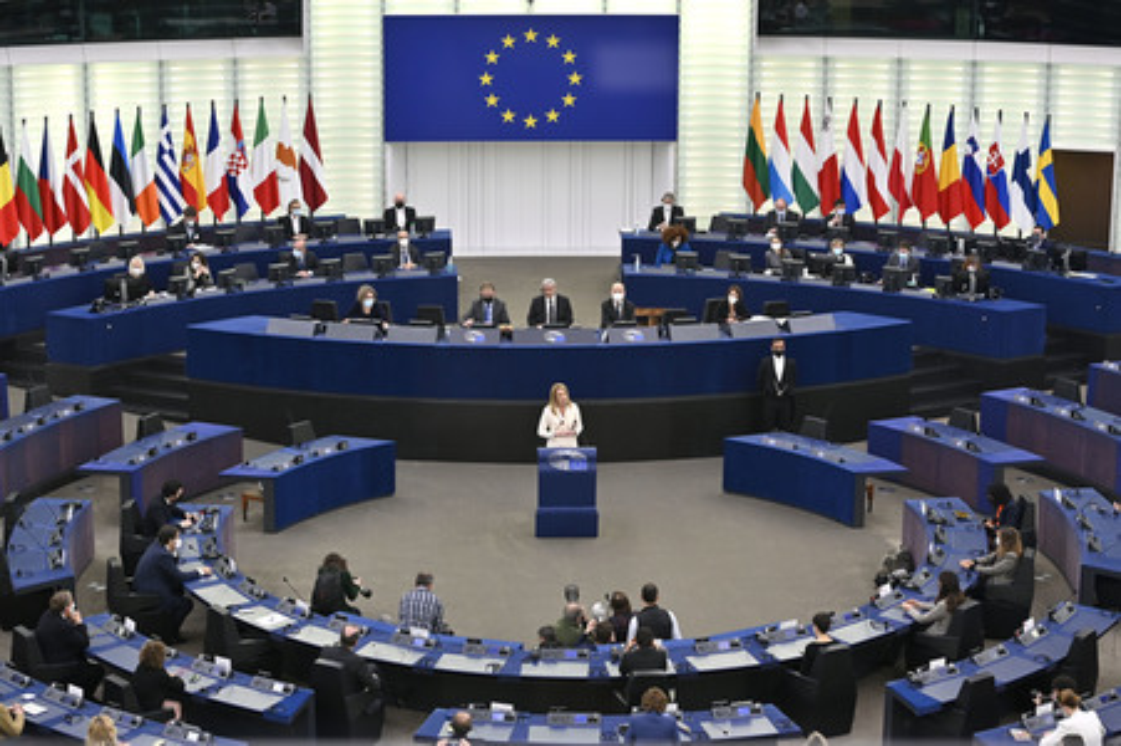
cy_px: 373
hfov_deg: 26.0
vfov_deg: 17.5
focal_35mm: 78
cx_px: 560
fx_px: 2427
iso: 800
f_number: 2.8
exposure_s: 1/320
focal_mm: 78
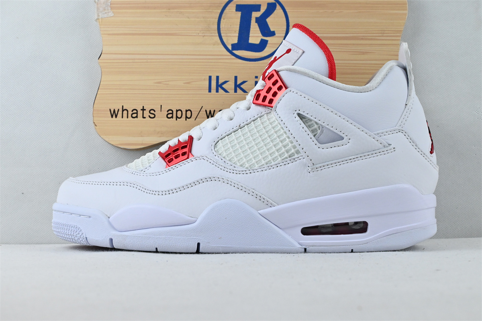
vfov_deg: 27.3
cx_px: 241
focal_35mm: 50
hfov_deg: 40.0
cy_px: 160
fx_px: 663
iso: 1000
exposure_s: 1/200
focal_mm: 33
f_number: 10
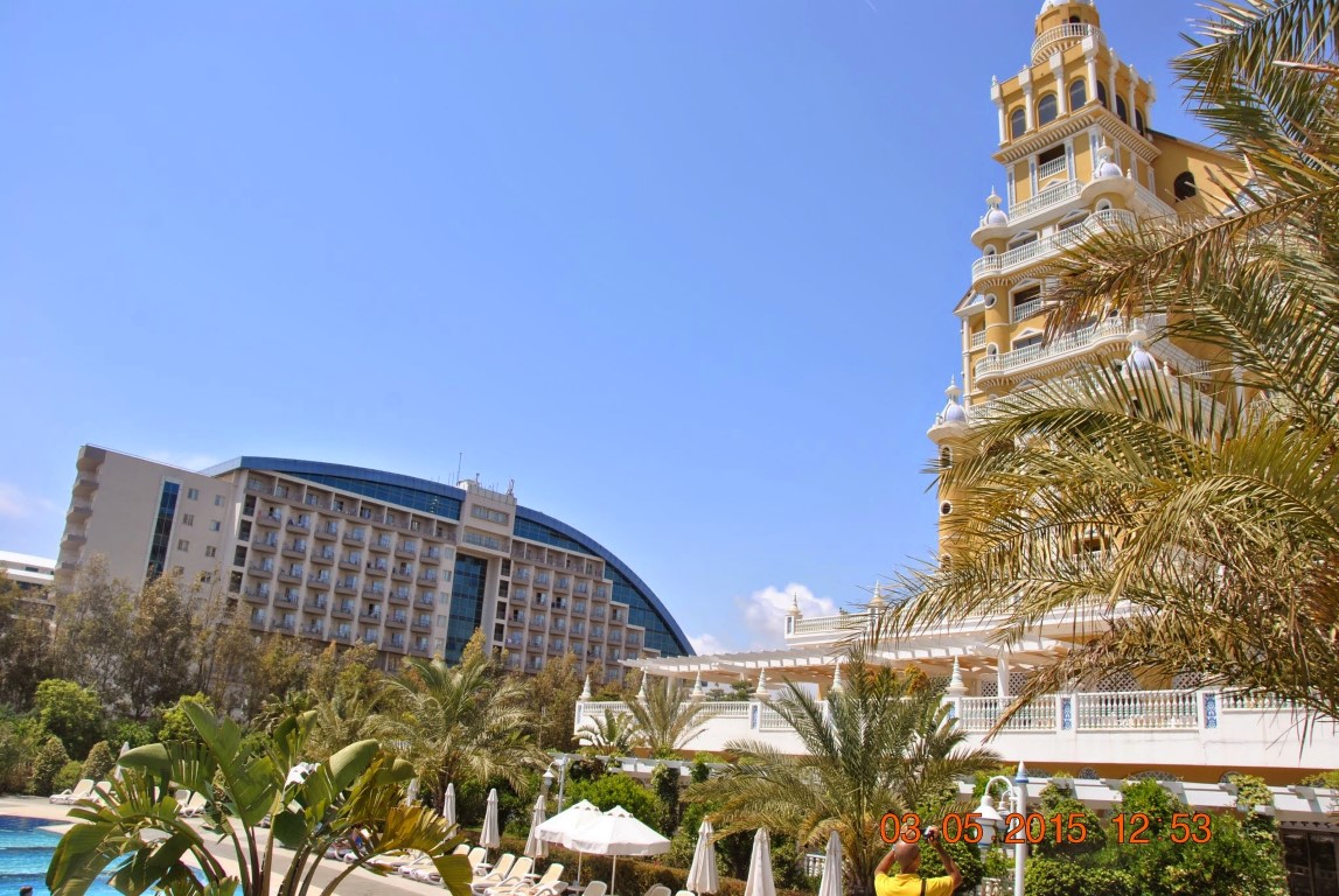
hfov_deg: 67.3
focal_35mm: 27
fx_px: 1006
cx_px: 670
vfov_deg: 48.1
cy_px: 448
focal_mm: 18
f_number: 8
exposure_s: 1/320
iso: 100
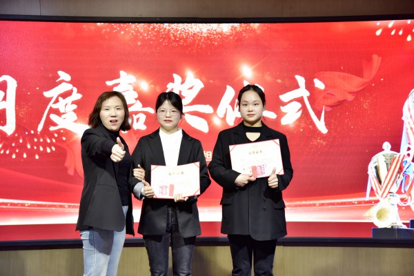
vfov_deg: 21.9
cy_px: 138
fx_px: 713
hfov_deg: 32.4
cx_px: 207
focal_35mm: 62
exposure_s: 1/60
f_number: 4.5
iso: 1600
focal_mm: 62
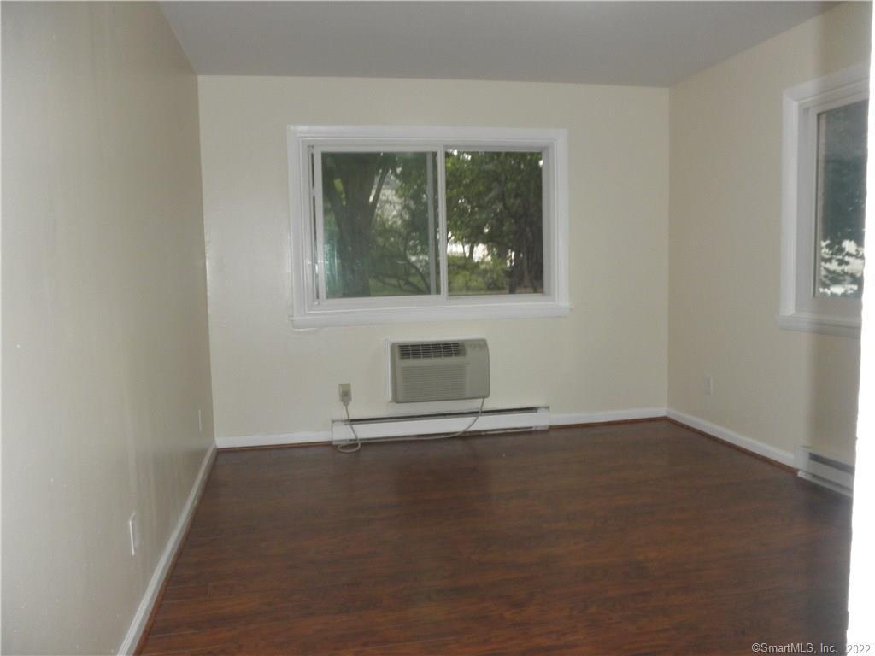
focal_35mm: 28
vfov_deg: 49.7
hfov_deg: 63.4
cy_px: 328
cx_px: 438
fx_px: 708
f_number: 3
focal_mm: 5
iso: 200
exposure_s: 1/30
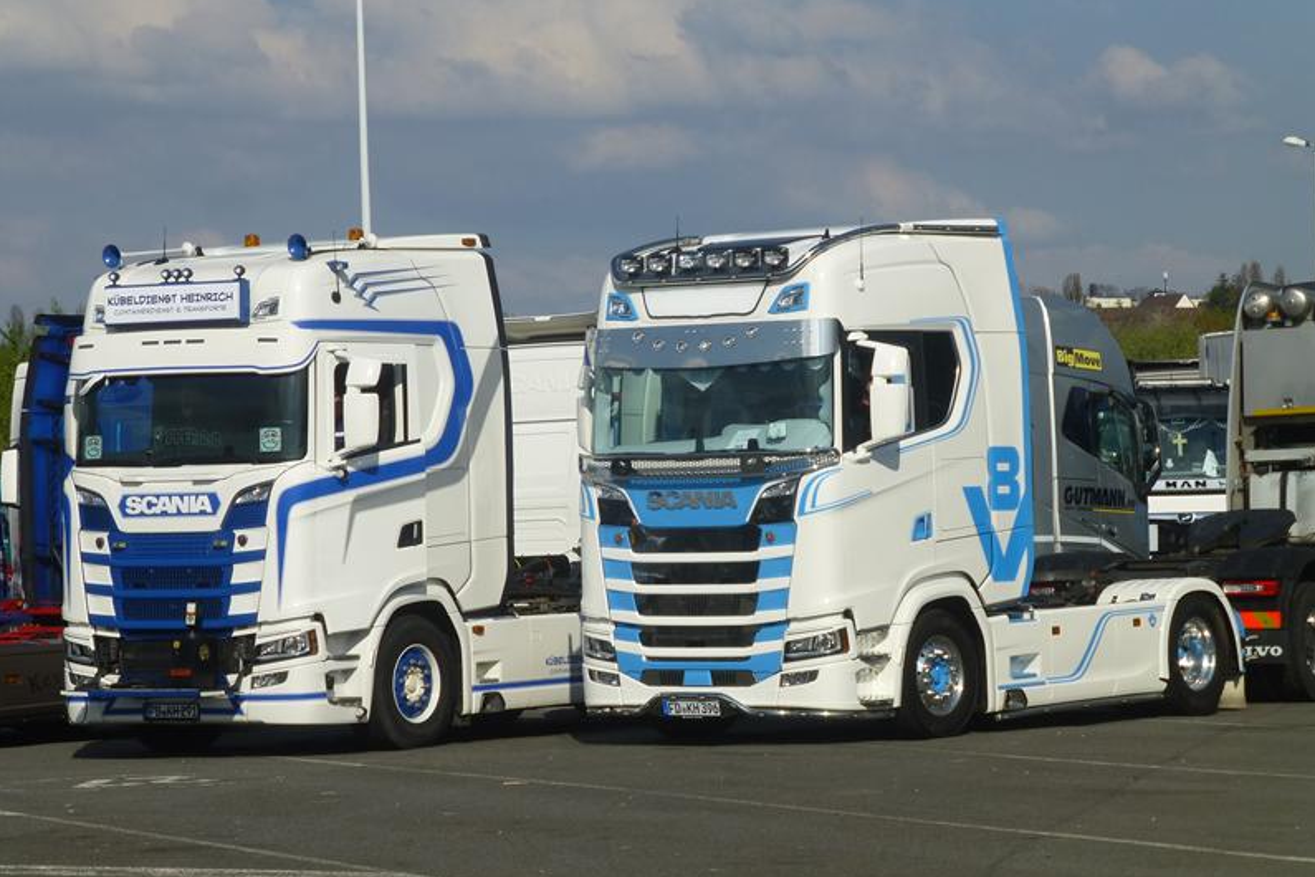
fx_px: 4931
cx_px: 658
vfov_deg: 10.2
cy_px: 438
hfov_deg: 15.2
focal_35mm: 135
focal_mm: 23.1
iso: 100
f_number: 5.4
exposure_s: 1/1300
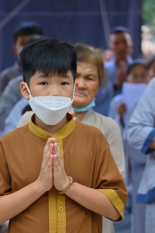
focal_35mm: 197
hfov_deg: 7.0
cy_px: 191
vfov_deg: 10.4
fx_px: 1272
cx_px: 48
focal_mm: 120
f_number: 4.5
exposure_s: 1/80
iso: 1250
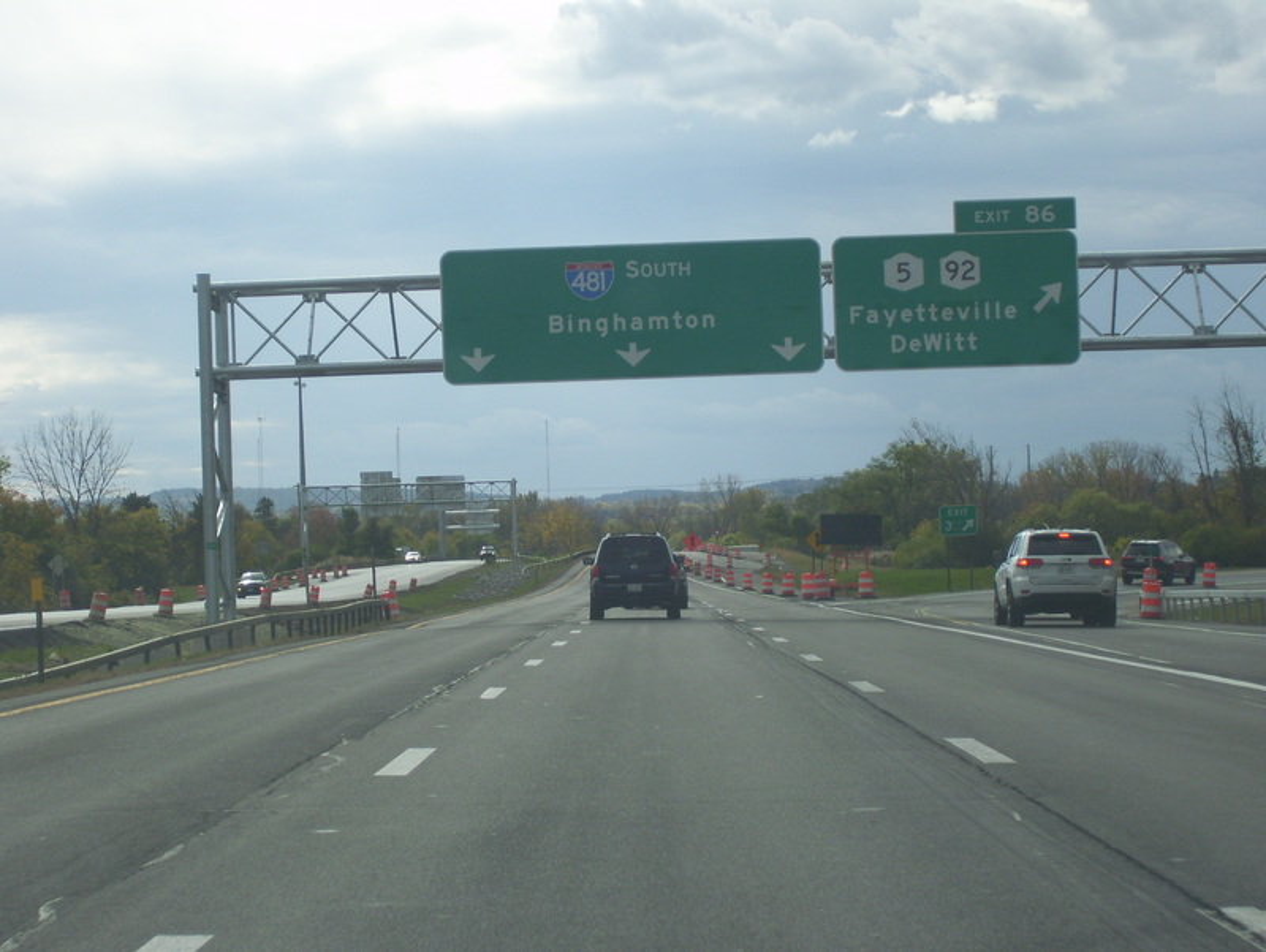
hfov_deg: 18.2
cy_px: 476
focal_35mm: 108
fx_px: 3955
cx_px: 633
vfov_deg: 13.7
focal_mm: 18
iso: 80
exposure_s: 1/500
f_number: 4.6
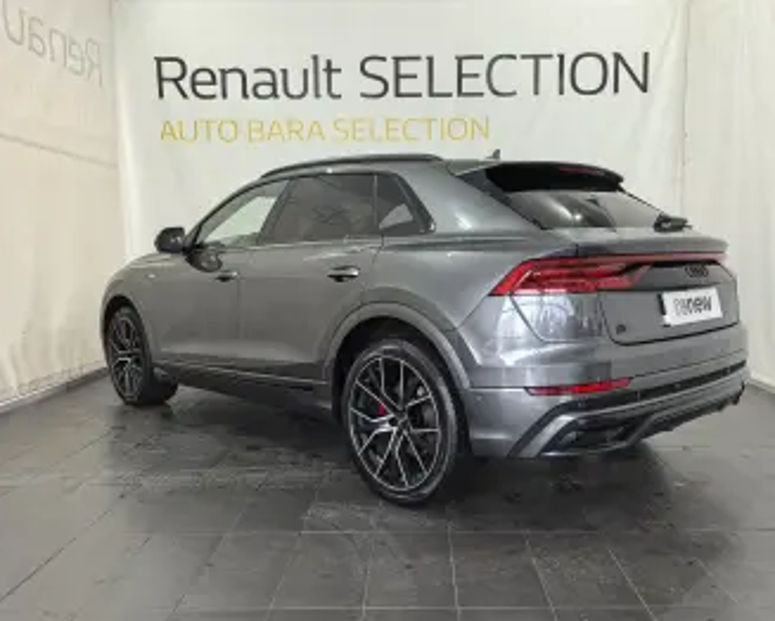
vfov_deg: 50.0
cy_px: 318
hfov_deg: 60.3
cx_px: 417
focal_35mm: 29
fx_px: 666
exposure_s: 1/100
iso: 160
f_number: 1.4
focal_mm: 6.98
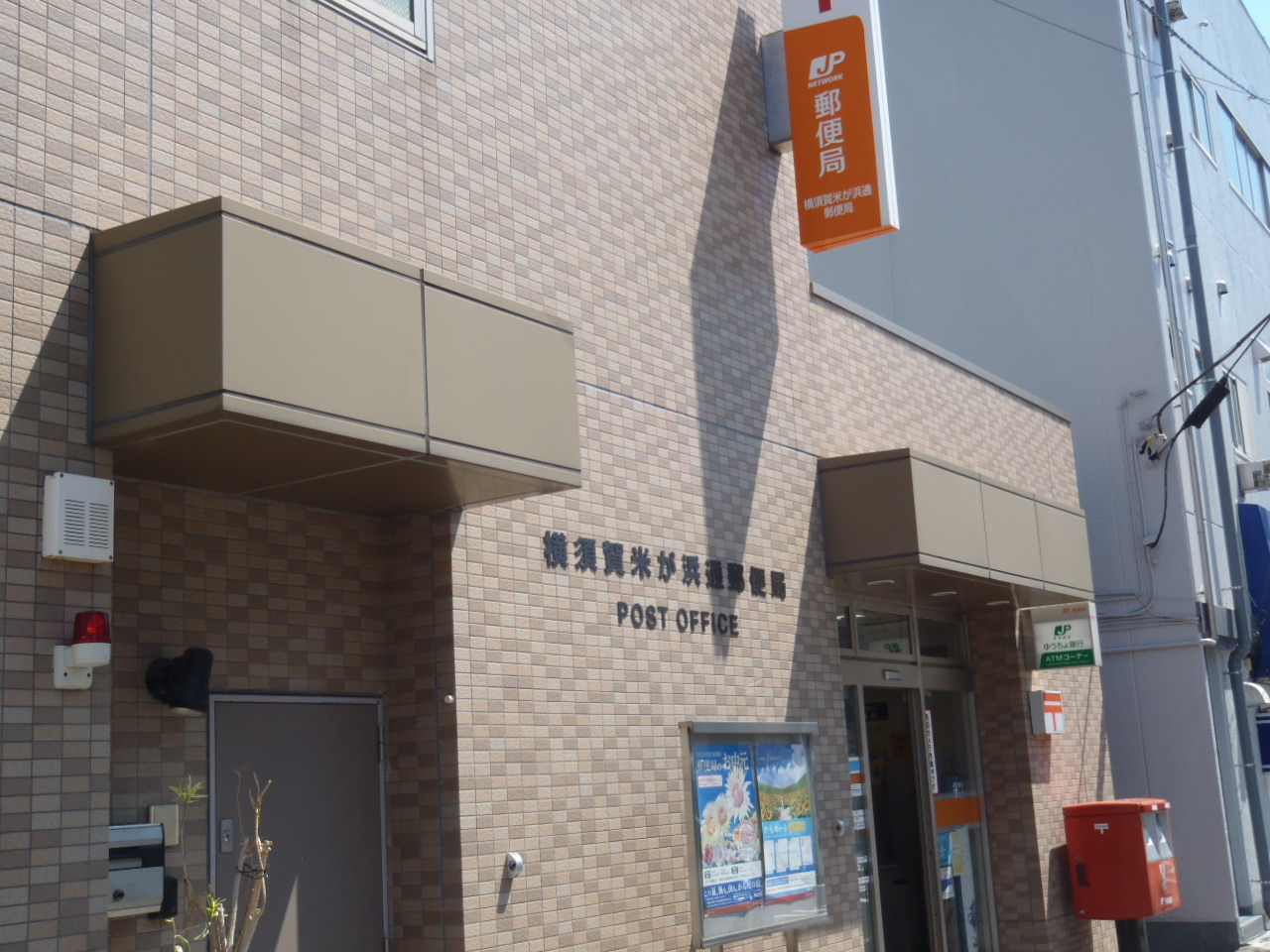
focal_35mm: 42
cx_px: 635
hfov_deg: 44.8
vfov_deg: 34.3
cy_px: 476
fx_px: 1541
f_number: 5
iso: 64
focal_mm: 7.57
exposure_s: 1/250
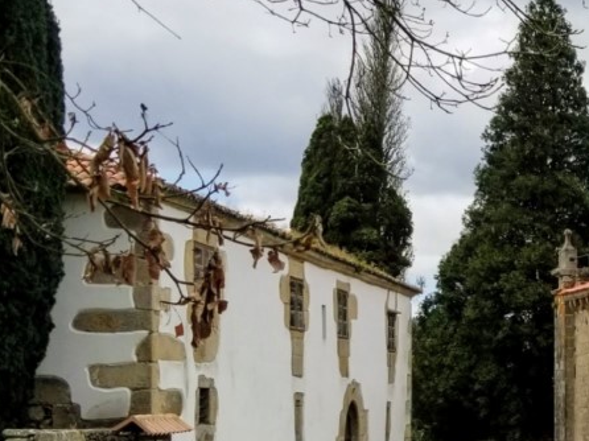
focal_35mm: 84
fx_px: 1429
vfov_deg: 17.4
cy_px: 341
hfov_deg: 21.9
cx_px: 670
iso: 50
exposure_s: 1/2176
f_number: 1.7
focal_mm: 4.3
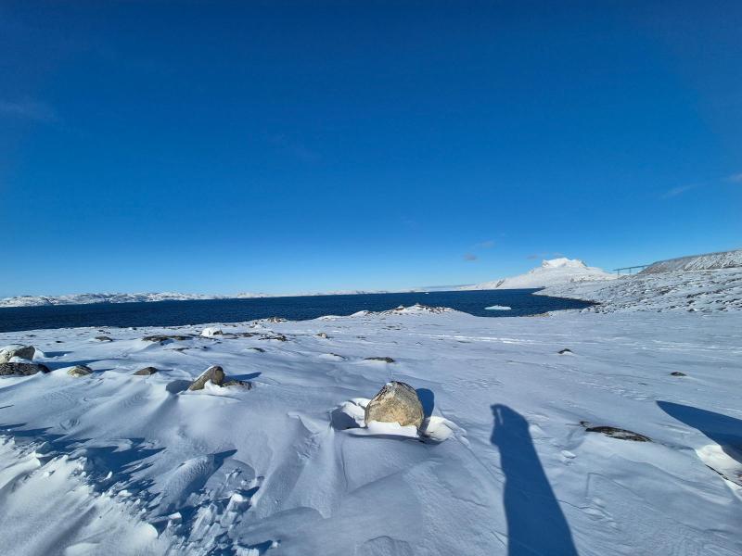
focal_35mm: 13
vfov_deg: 89.9
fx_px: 279
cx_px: 371
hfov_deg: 106.2
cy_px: 278
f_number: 2.2
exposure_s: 1/3792
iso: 50
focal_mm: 2.2
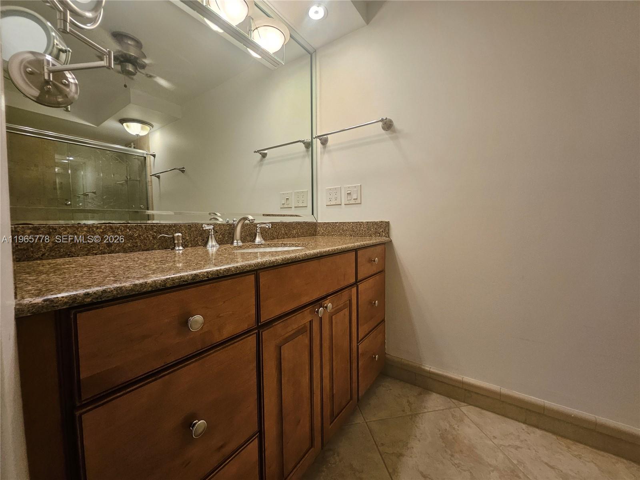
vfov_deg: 89.9
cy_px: 240
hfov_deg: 106.2
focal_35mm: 13
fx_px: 240
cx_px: 320
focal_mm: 1.74
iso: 160
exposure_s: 1/60
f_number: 2.2
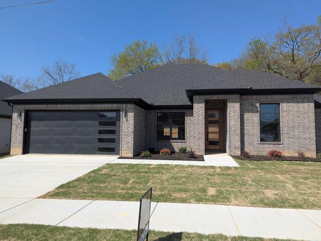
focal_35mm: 24
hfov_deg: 71.5
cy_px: 120
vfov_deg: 56.9
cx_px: 160
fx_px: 223
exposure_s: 1/2096
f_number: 1.85
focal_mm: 6.81
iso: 50
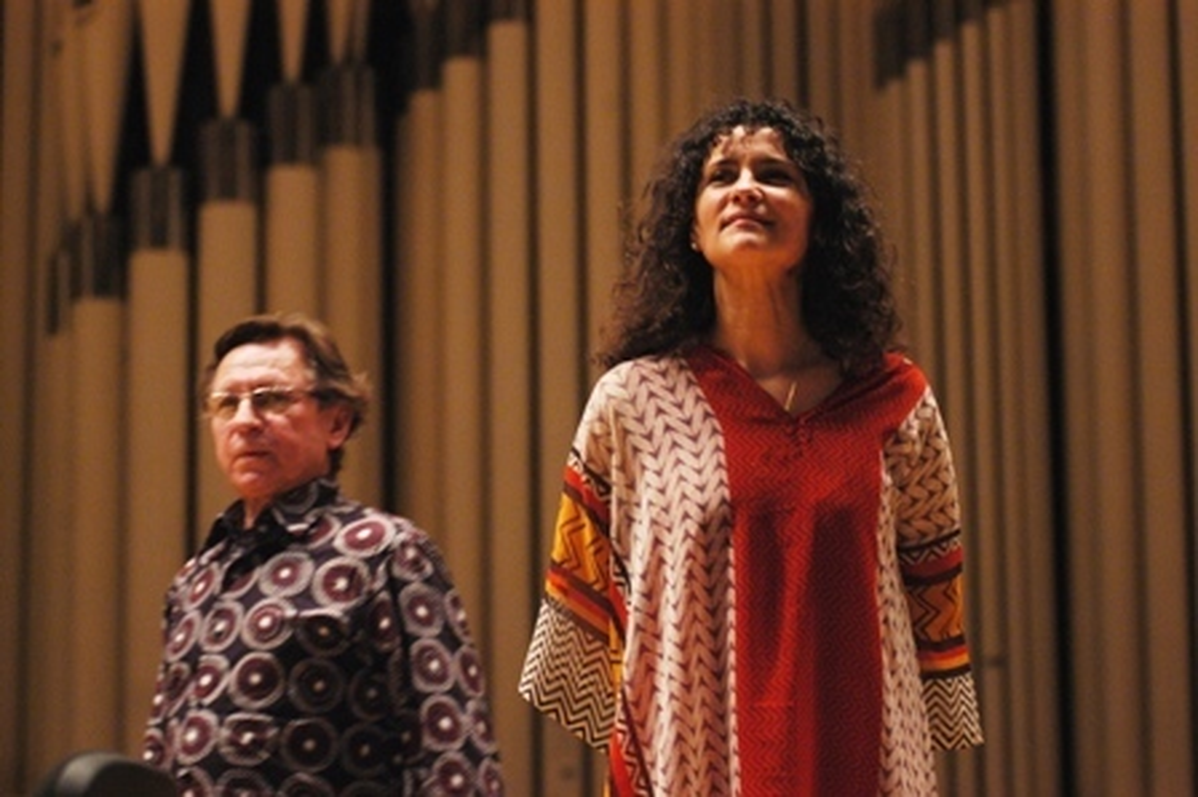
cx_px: 599
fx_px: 3990
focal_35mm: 120
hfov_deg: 17.1
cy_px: 398
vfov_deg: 11.4
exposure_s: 1/60
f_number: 2.8
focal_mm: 80
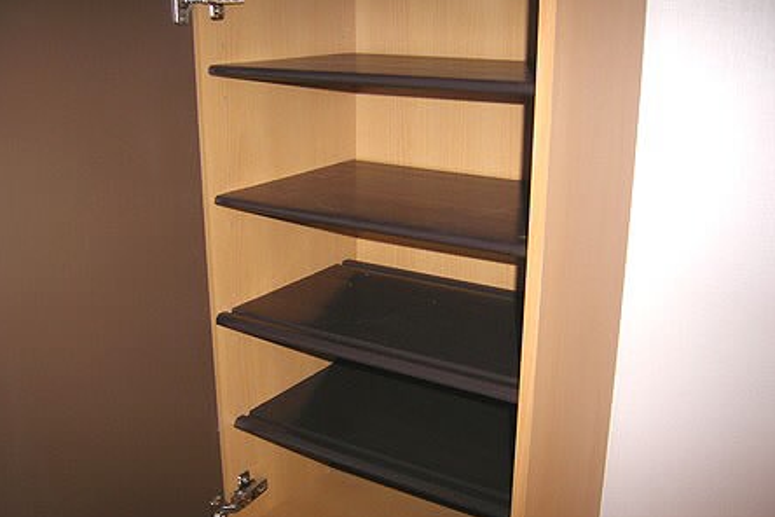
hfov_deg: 50.7
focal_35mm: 38
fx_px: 818
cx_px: 386
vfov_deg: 35.0
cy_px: 279
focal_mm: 60
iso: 100
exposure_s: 1/60
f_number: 2.8
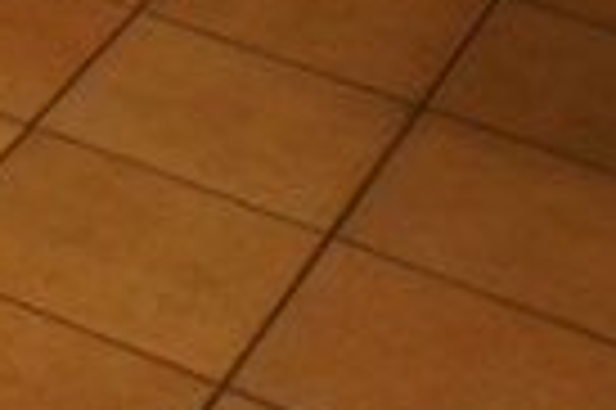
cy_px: -820
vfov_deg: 7.1
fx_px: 2922
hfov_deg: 9.6
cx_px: -1165
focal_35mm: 171
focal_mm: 18
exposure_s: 1/30
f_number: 3.5
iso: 800
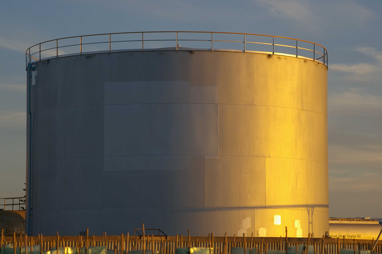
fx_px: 1511
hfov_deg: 14.4
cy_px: 127
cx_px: 191
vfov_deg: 9.6
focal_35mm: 142
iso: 200
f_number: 9.5
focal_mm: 95
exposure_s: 1/125
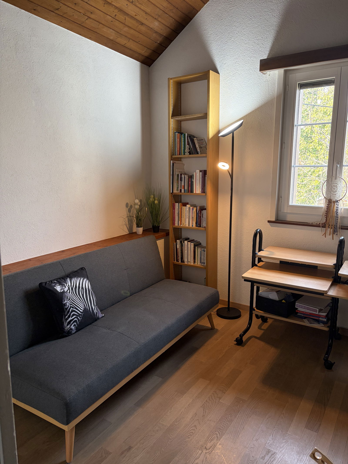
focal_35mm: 26
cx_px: 174
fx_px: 348
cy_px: 232
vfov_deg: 67.3
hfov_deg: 53.1
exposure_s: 1/60
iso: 125
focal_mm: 5.96
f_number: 1.6
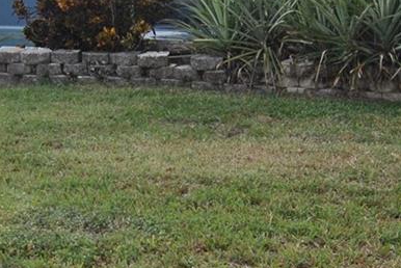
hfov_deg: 18.1
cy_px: 196
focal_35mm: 112
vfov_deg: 12.2
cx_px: 82
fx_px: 1248
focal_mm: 18
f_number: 5.6
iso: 180
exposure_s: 1/125
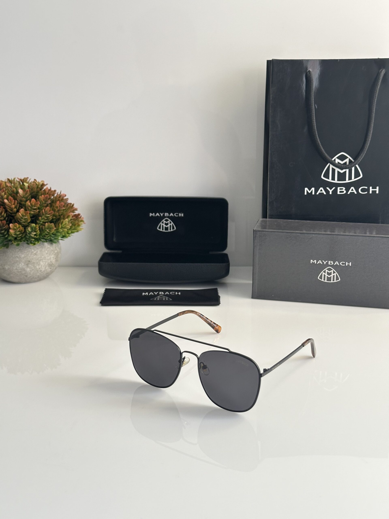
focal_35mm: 48
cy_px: 260
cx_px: 194
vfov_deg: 39.7
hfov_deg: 30.3
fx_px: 719
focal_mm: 6.86
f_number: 1.78
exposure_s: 1/68
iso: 80
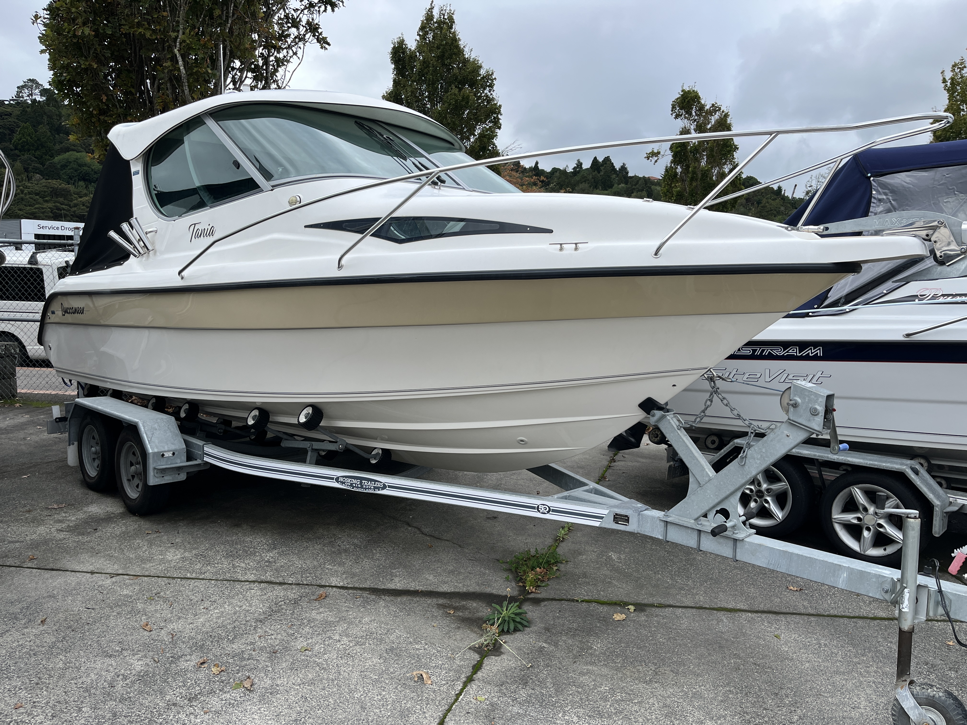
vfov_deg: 53.1
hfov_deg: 67.3
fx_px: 726
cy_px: 362
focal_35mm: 26
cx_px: 484
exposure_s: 1/2101
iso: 50
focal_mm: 5.1
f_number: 1.6
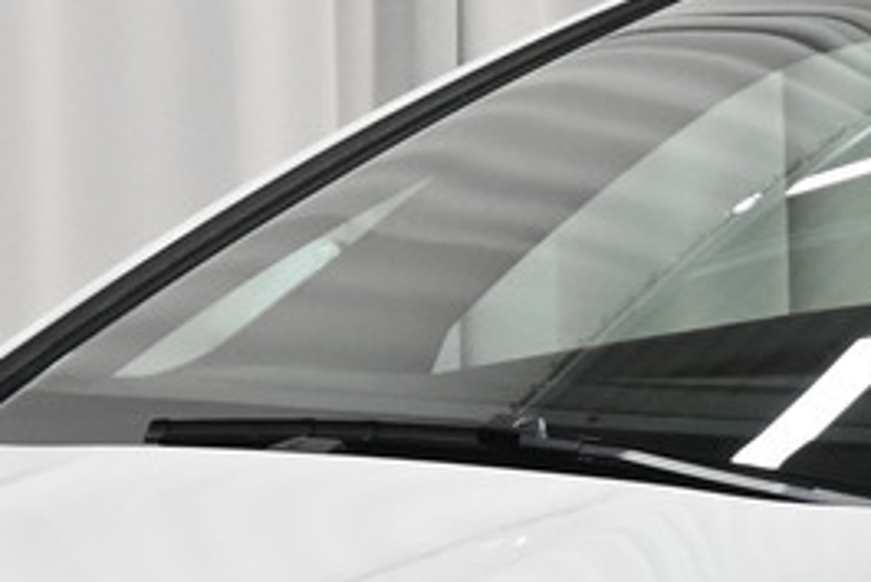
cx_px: 1032
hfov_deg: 9.6
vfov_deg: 6.4
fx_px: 5109
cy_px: 1026
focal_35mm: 211
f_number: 6.3
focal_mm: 23
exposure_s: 1/160
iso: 1600
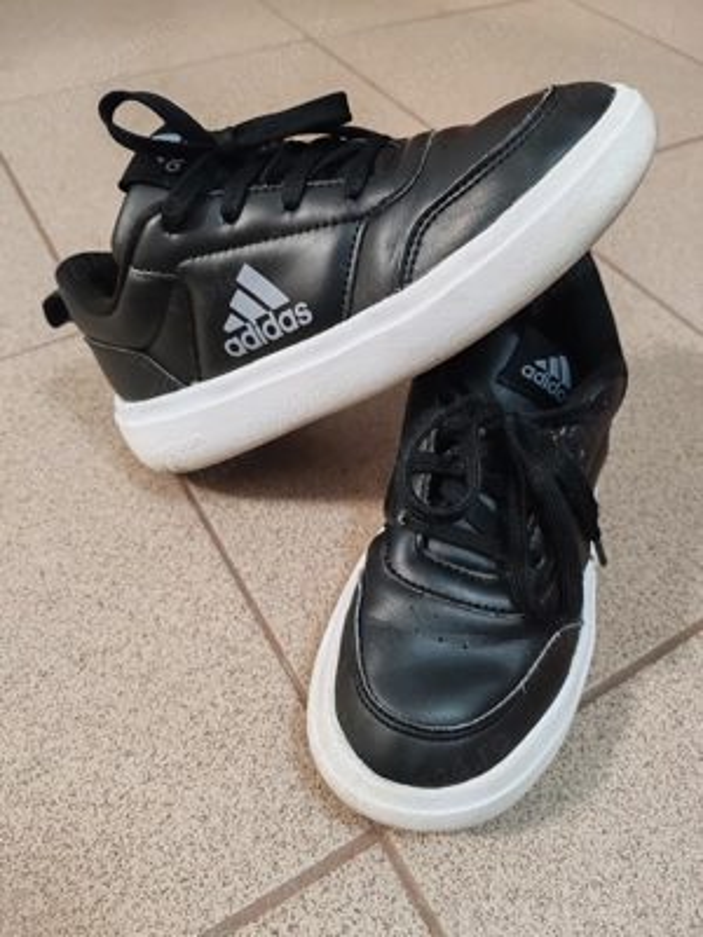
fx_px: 731
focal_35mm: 27
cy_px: 468
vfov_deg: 65.3
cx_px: 352
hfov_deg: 51.4
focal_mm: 6.12
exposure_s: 1/50
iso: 1250
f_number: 1.9
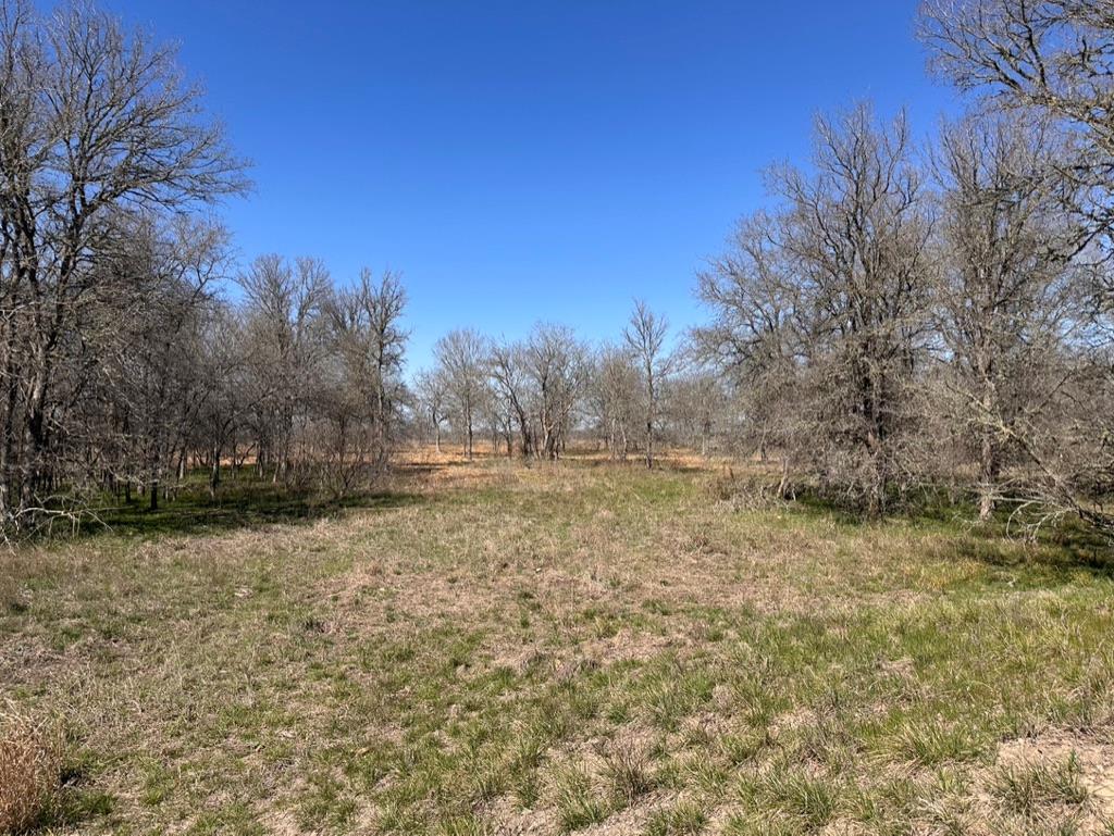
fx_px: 773
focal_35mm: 24
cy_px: 418
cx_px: 557
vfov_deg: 56.9
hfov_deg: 71.6
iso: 80
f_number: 1.78
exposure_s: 1/4348
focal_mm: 6.86
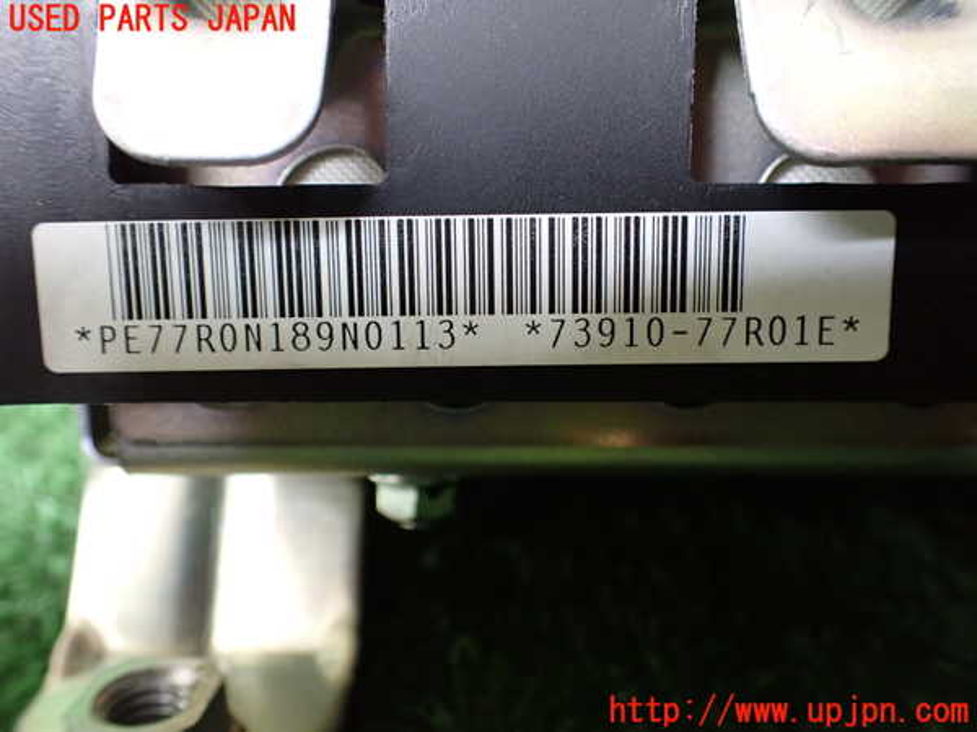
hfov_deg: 60.0
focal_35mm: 30
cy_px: 366
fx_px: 847
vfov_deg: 46.8
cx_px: 488
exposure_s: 1/60
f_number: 2.3
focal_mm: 5.4
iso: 800
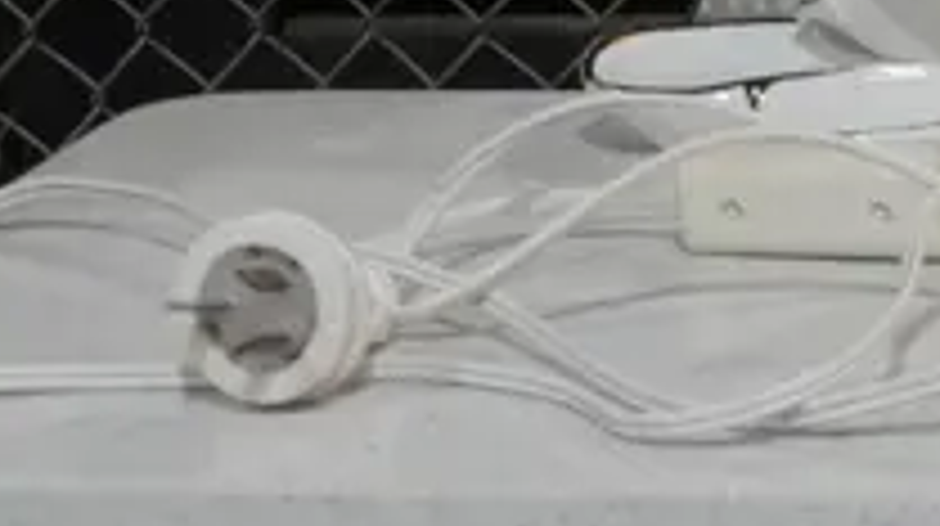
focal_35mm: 171
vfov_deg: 6.8
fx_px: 4257
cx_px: 1253
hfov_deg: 12.2
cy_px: 1151
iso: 320
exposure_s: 1/60
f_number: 3.6
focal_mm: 16
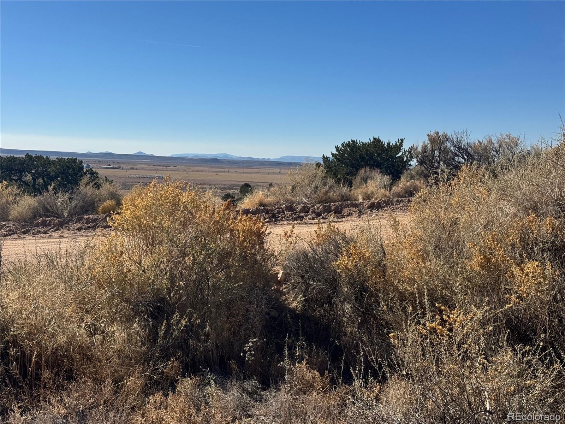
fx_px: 783
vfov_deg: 30.3
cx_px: 282
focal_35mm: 48
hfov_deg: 39.7
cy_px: 212
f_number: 1.78
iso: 64
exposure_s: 1/7937
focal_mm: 6.76
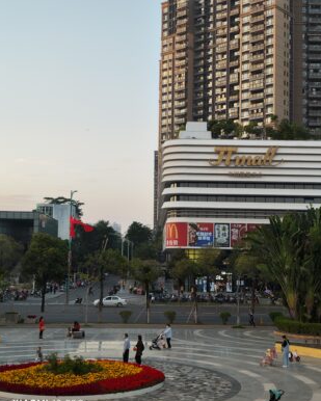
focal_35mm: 51
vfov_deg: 36.6
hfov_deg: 29.7
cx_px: 162
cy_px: 200
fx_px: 605
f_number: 1.9
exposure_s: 1/100
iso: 64
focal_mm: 7.1
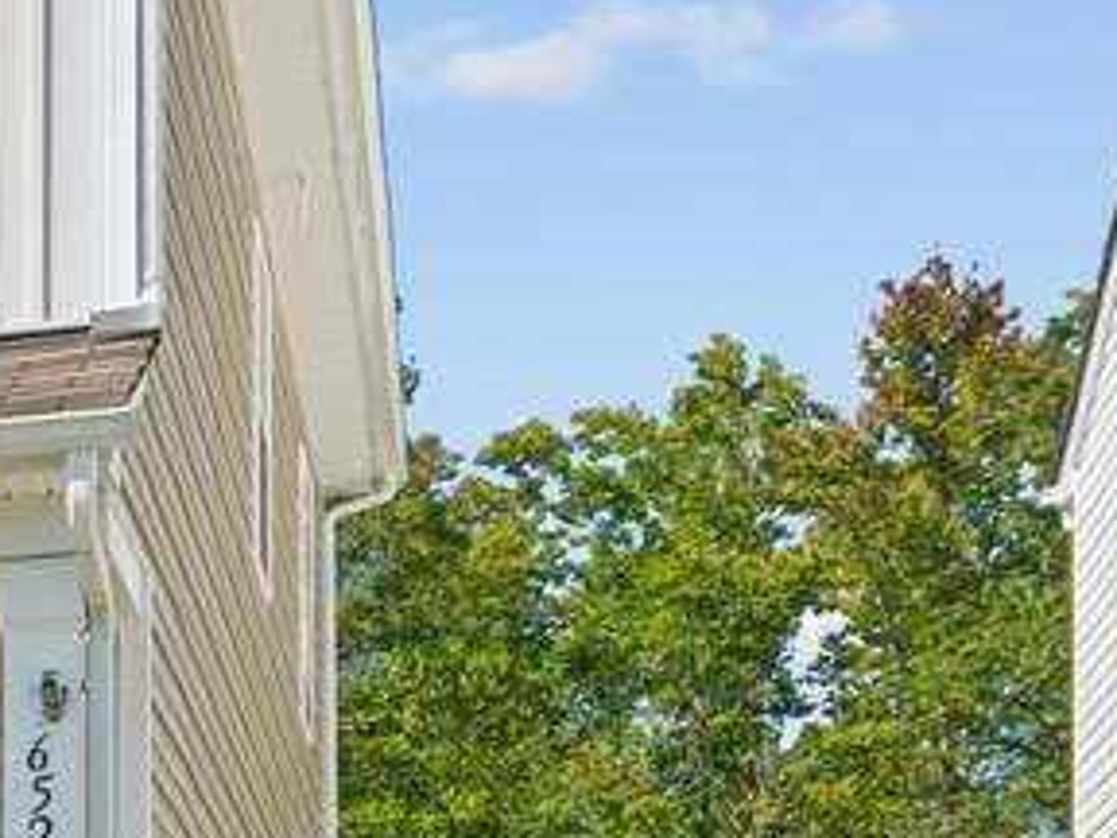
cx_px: -1105
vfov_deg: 15.4
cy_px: 405
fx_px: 3102
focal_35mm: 96
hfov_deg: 16.0
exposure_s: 1/320
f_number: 5
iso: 100
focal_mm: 15
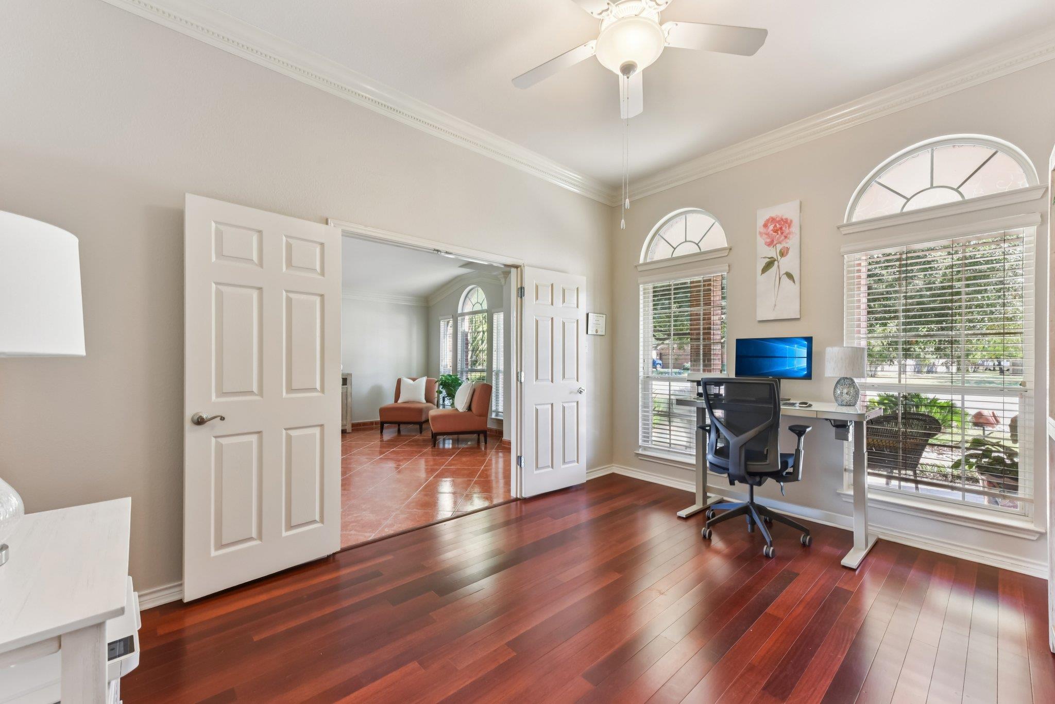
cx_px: 528
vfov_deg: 81.2
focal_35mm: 14
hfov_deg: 104.2
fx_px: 410
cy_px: 352
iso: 400
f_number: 8
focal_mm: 14
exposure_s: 1/13
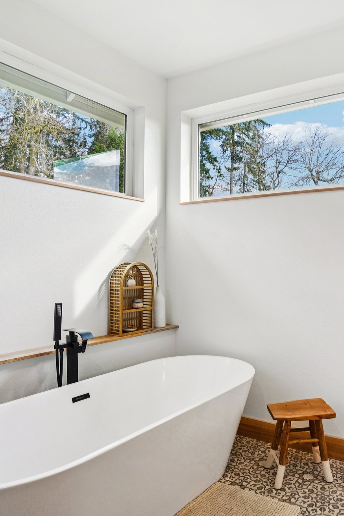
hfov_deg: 48.7
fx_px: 358
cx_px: 269
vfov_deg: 71.5
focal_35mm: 25
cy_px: 265
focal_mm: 16
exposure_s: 1/100
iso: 400
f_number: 8
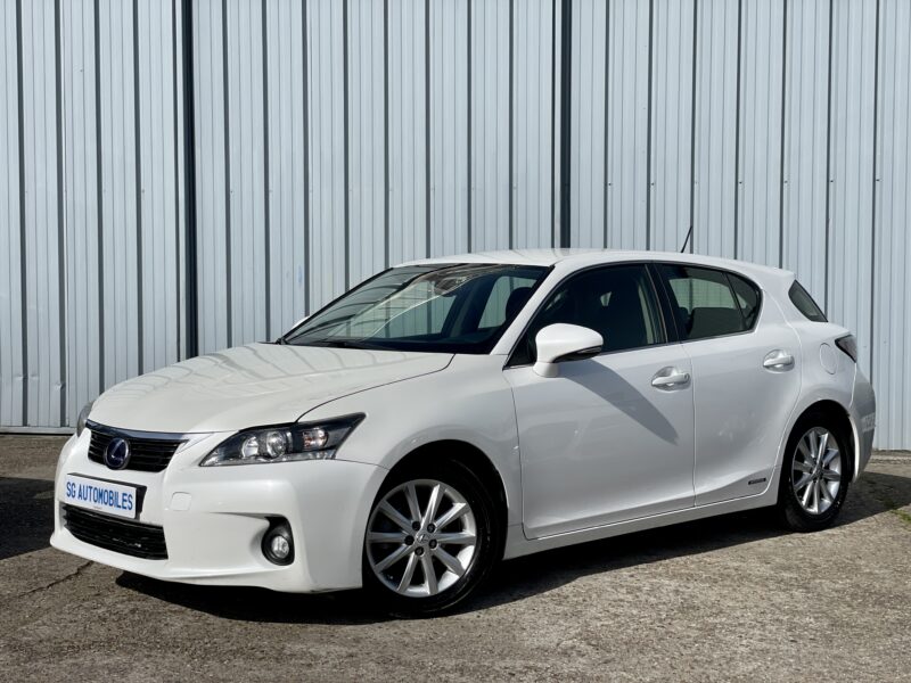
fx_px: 1369
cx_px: 456
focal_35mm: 52
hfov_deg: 36.8
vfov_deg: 28.0
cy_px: 342
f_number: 2
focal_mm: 6
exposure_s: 1/4785
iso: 32
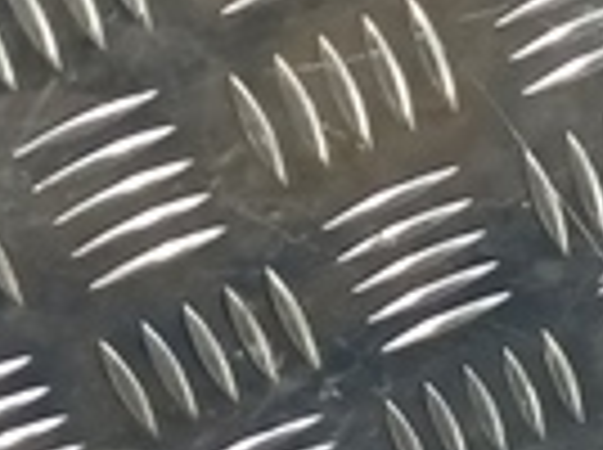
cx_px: 801
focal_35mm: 176
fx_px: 3060
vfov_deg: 7.2
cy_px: 1494
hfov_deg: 11.0
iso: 226
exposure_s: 1/50
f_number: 1.6
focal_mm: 4.11
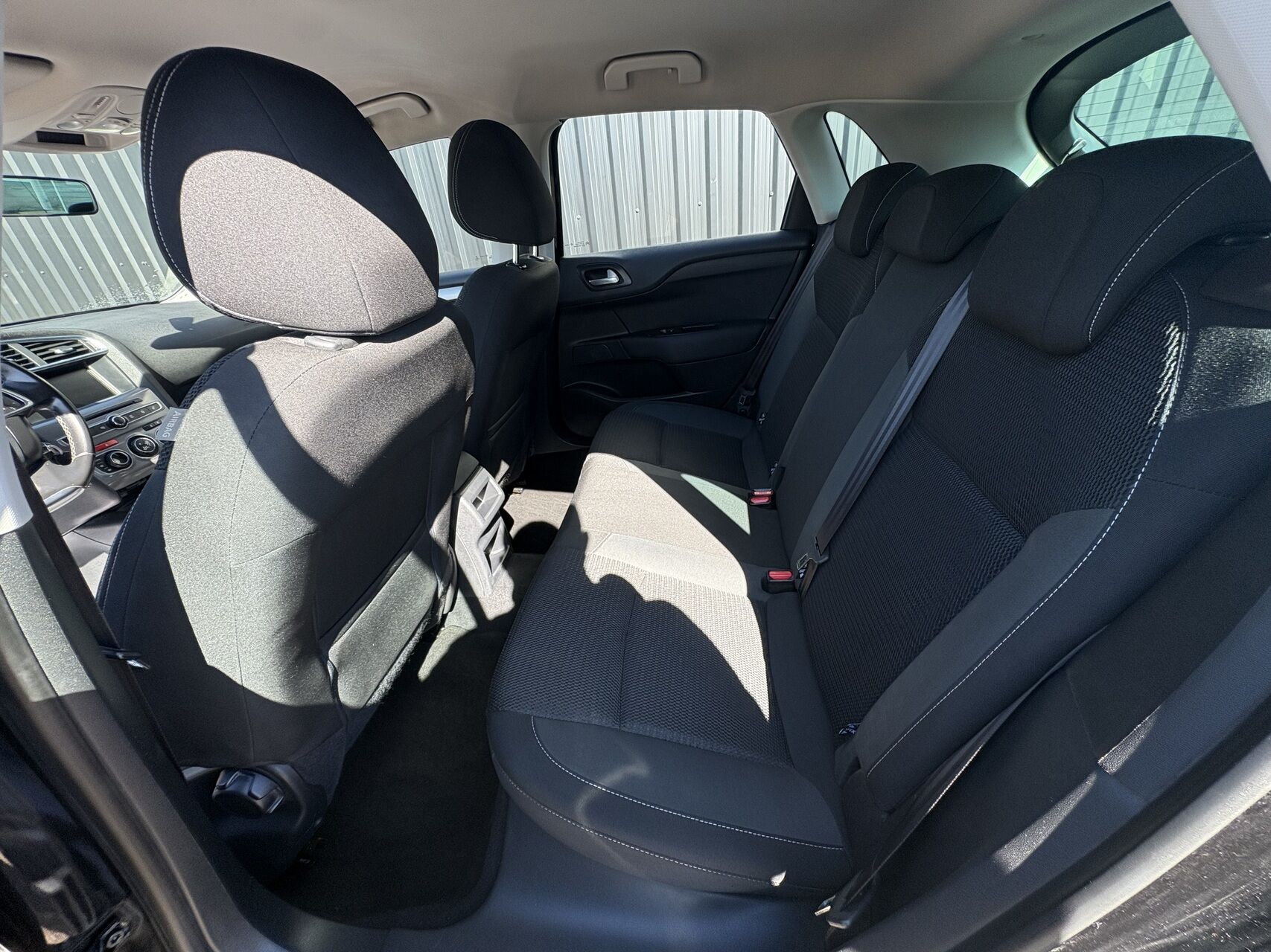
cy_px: 476
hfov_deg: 102.1
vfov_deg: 85.7
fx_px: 514
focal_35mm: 14
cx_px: 636
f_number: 2.2
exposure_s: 1/128
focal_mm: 2.22
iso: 64
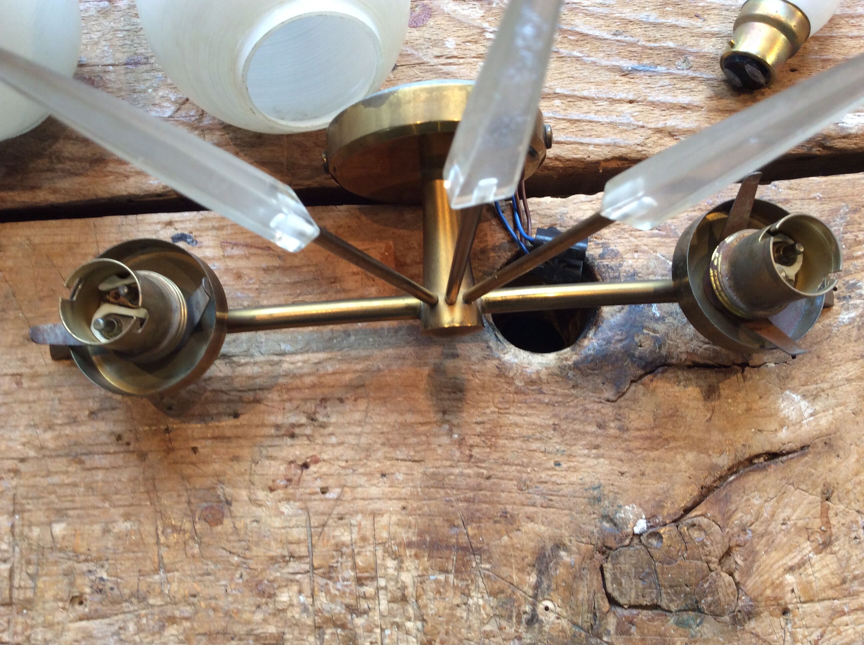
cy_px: 322
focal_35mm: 32
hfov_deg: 56.9
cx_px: 432
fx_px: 798
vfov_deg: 44.1
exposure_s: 1/25
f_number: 2.4
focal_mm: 3.3
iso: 50
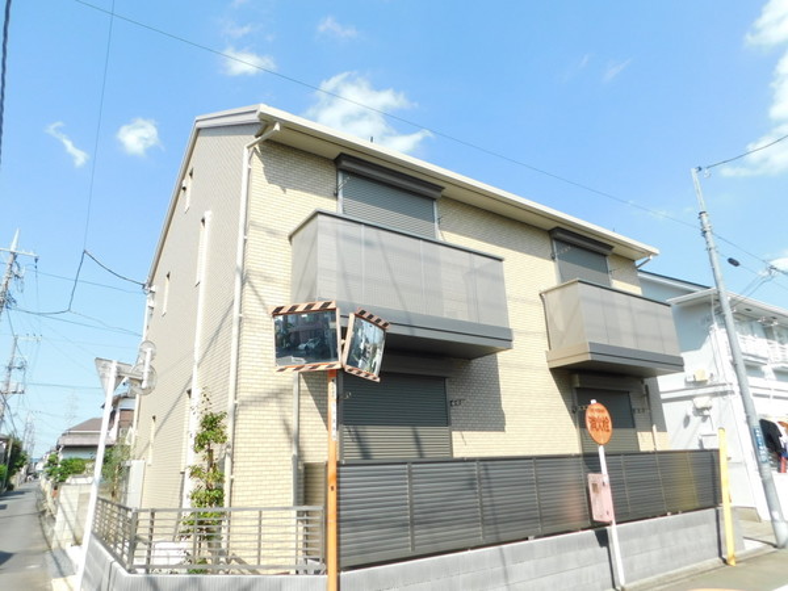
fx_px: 524
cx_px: 394
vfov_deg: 58.9
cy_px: 296
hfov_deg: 73.9
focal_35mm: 23
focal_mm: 4
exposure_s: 1/800
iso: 125
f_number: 3
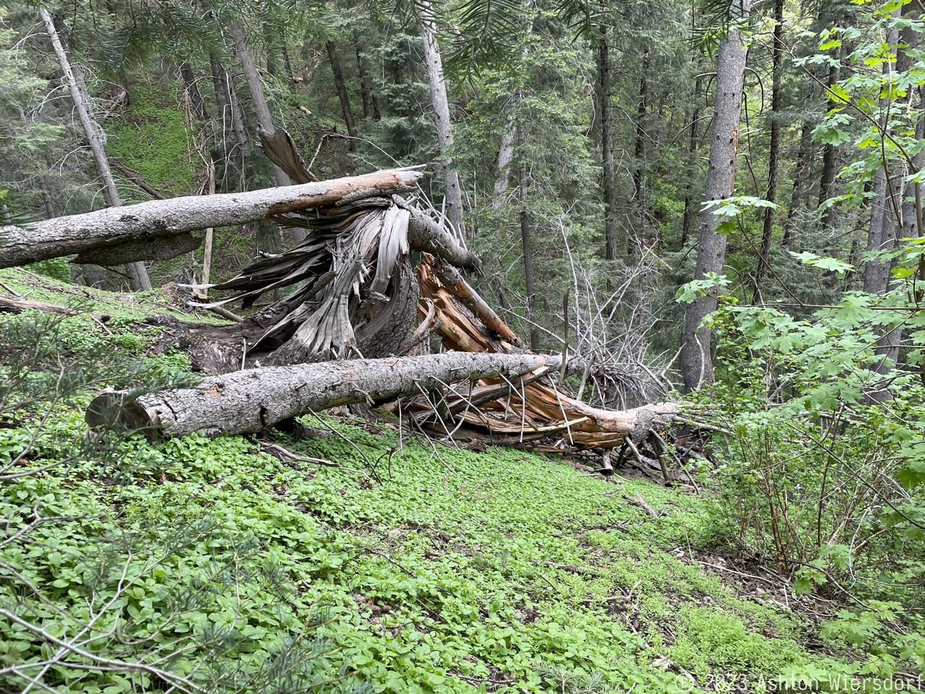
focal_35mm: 26
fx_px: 695
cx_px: 462
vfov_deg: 53.1
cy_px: 347
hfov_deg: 67.3
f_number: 1.6
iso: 64
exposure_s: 1/121
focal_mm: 4.2
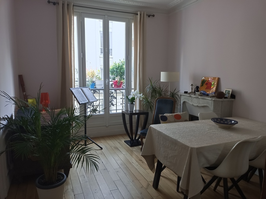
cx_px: 133
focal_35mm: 25
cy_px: 100
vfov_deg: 54.9
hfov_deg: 69.4
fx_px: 192
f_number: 1.79
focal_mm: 4.71
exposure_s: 1/50
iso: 1075
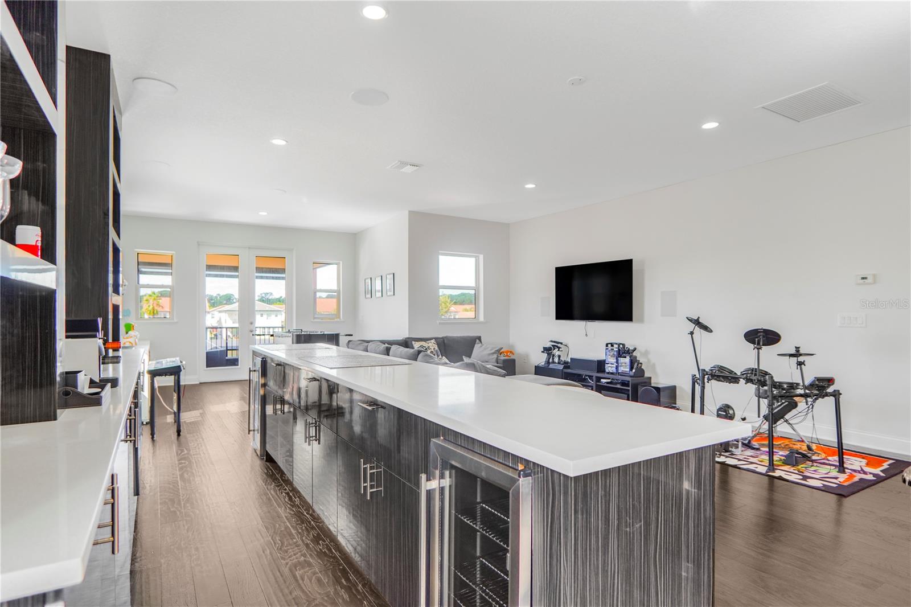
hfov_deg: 90.0
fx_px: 455
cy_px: 304
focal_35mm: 18
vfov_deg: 67.4
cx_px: 456
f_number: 2.5
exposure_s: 1/50
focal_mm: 12
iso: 100
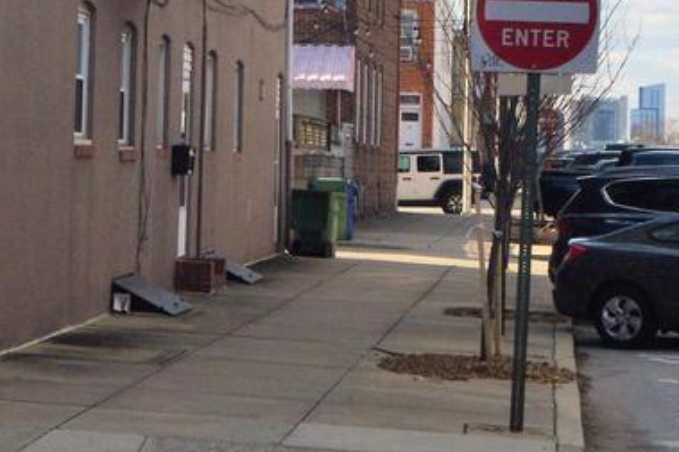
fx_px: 2148
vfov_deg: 11.9
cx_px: -116
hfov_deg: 17.2
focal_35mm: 114
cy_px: -12
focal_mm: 20
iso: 360
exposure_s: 1/500
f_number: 11
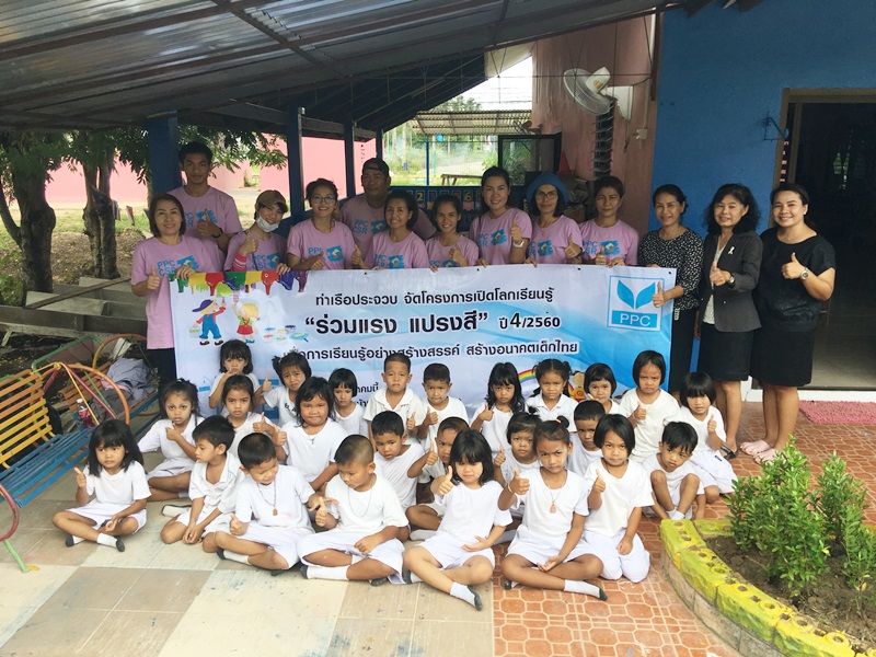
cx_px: 438
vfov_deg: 48.2
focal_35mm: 29
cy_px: 328
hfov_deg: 61.7
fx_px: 734
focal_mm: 4.15
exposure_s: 1/370
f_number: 2.2
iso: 25
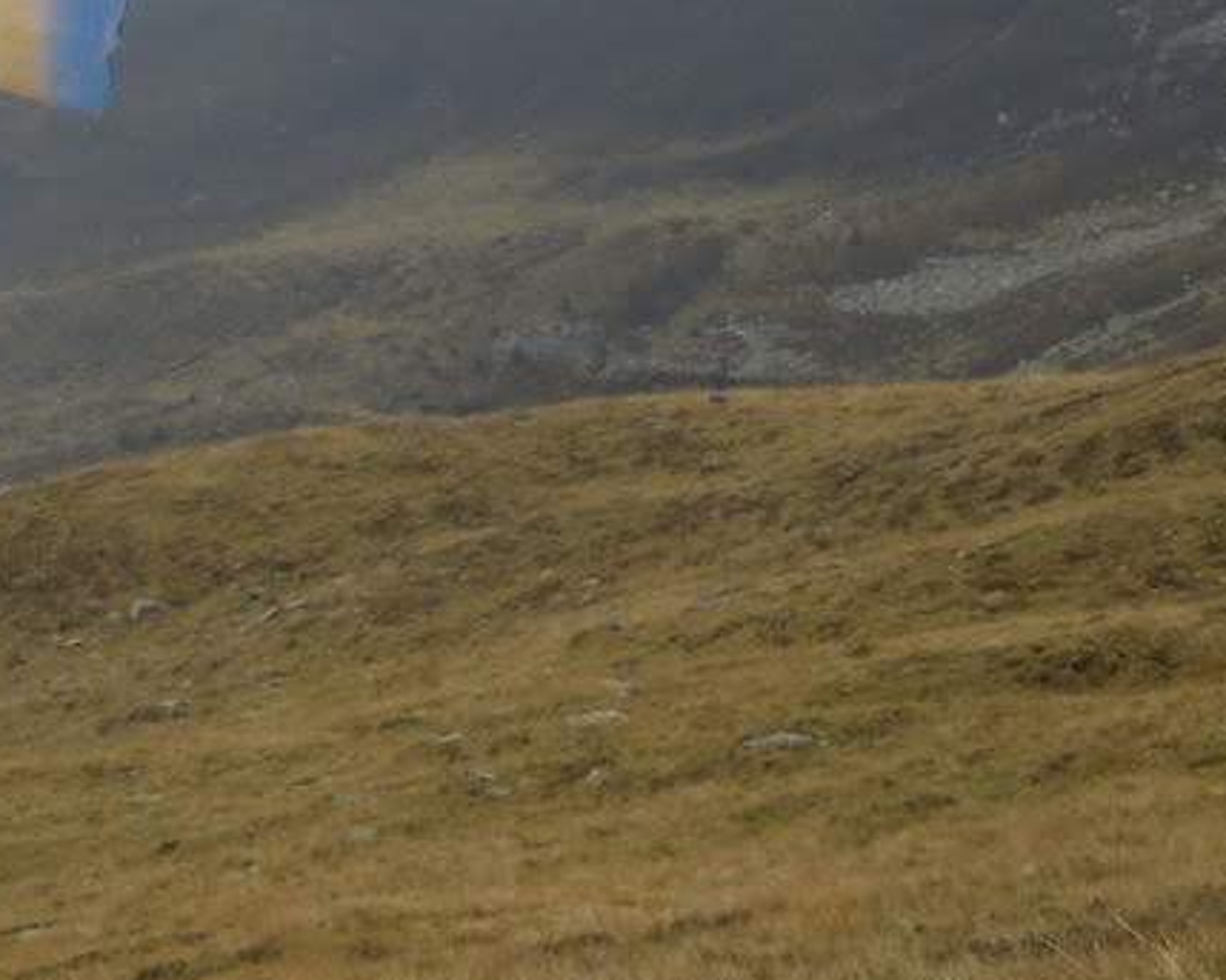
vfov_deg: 14.8
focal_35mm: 102
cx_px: -674
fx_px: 3700
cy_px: -51
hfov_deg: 16.9
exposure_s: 1/500
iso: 100
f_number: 7.6
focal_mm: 5
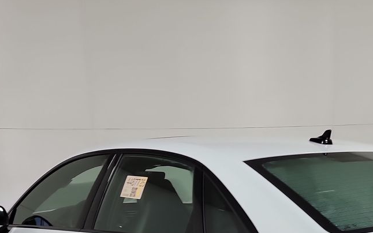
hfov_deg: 31.8
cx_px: 289
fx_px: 641
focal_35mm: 63
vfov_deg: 18.9
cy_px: 317
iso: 57
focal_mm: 6.7
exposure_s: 1/59
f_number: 1.8
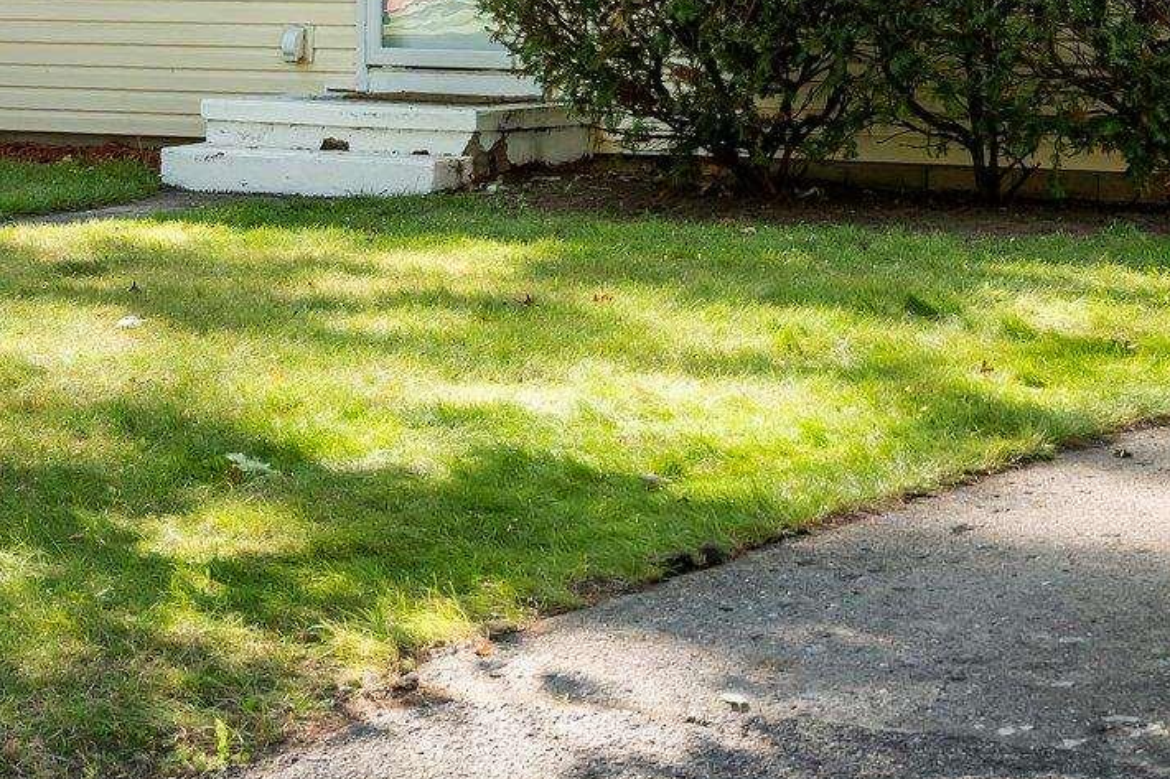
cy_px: -82
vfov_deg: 13.3
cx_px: 948
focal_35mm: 101
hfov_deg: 20.0
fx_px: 3282
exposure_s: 1/100
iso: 250
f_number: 5.6
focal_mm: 35
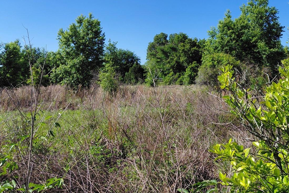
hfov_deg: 50.7
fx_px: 305
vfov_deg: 34.1
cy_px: 43
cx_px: 143
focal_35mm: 38
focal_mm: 4.69
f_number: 1.8
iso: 50
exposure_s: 1/2326
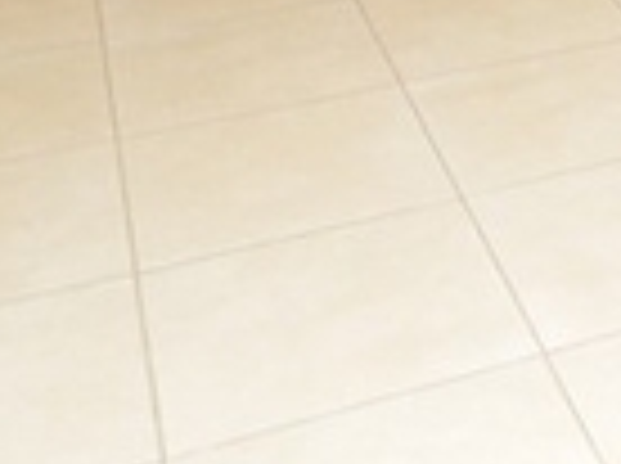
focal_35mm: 91
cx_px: 929
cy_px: -523
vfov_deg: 13.4
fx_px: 1630
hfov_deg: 19.0
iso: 2500
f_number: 9
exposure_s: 1/60
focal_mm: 12
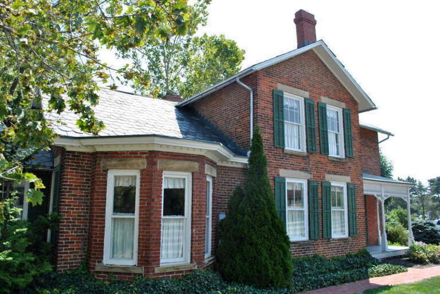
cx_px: 220
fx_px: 330
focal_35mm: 27
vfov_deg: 48.0
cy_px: 147
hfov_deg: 67.3
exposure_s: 1/160
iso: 100
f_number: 6.3
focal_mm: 18
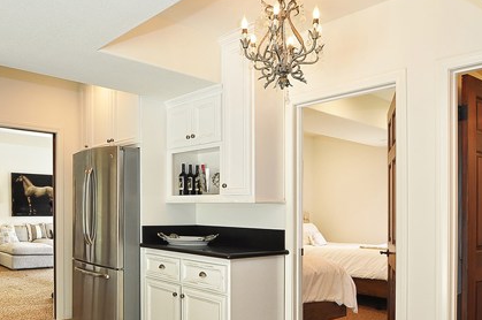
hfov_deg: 61.4
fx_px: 398
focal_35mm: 30
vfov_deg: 43.5
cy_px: 197
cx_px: 175
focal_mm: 13
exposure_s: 1/8
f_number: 9
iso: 200
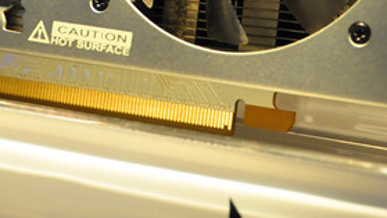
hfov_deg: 13.6
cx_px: 233
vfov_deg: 7.6
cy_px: -119
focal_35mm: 158
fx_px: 1616
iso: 1600
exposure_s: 1/100
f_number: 5
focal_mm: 35
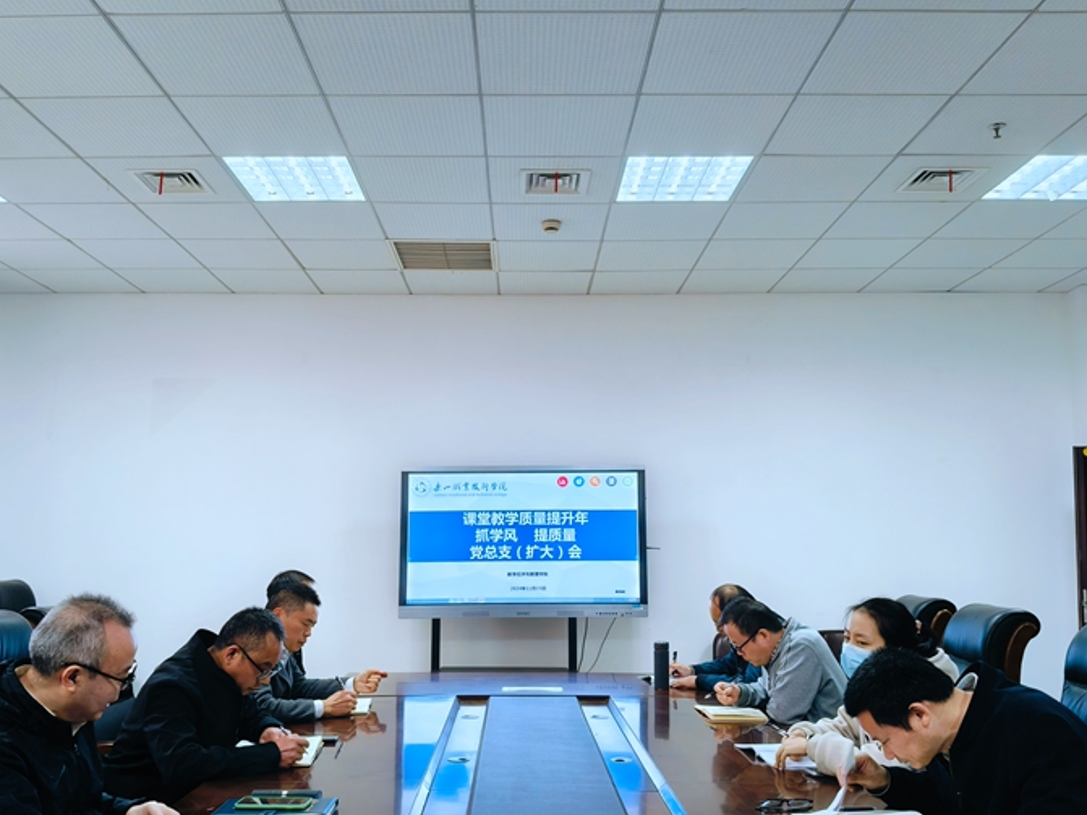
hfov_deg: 58.3
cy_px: 470
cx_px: 523
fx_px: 973
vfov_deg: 45.3
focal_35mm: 31
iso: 160
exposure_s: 1/50.1
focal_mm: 4.84
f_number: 1.8
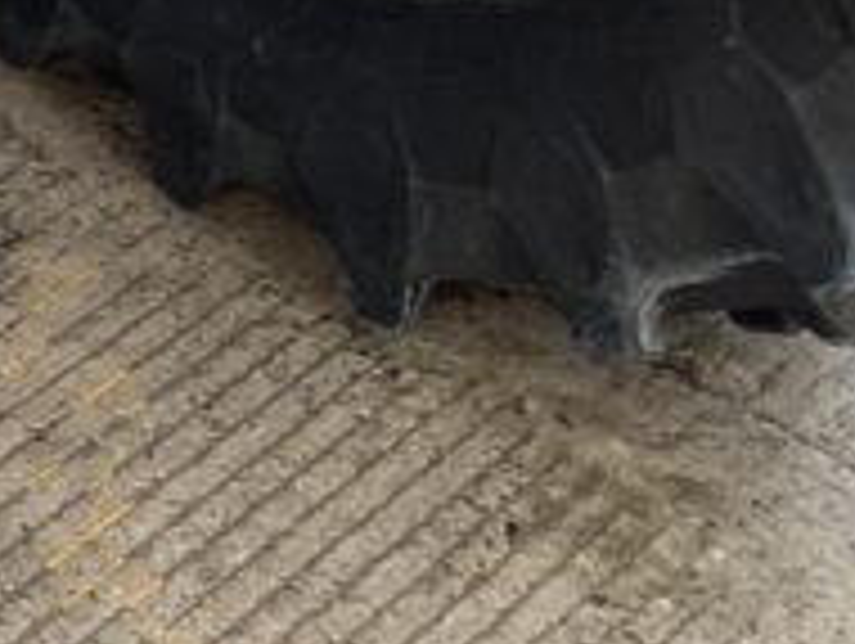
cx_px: -1341
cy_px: -122
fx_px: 3858
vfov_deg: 9.4
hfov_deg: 10.5
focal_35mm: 156
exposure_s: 1/171
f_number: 1.8
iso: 16
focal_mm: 3
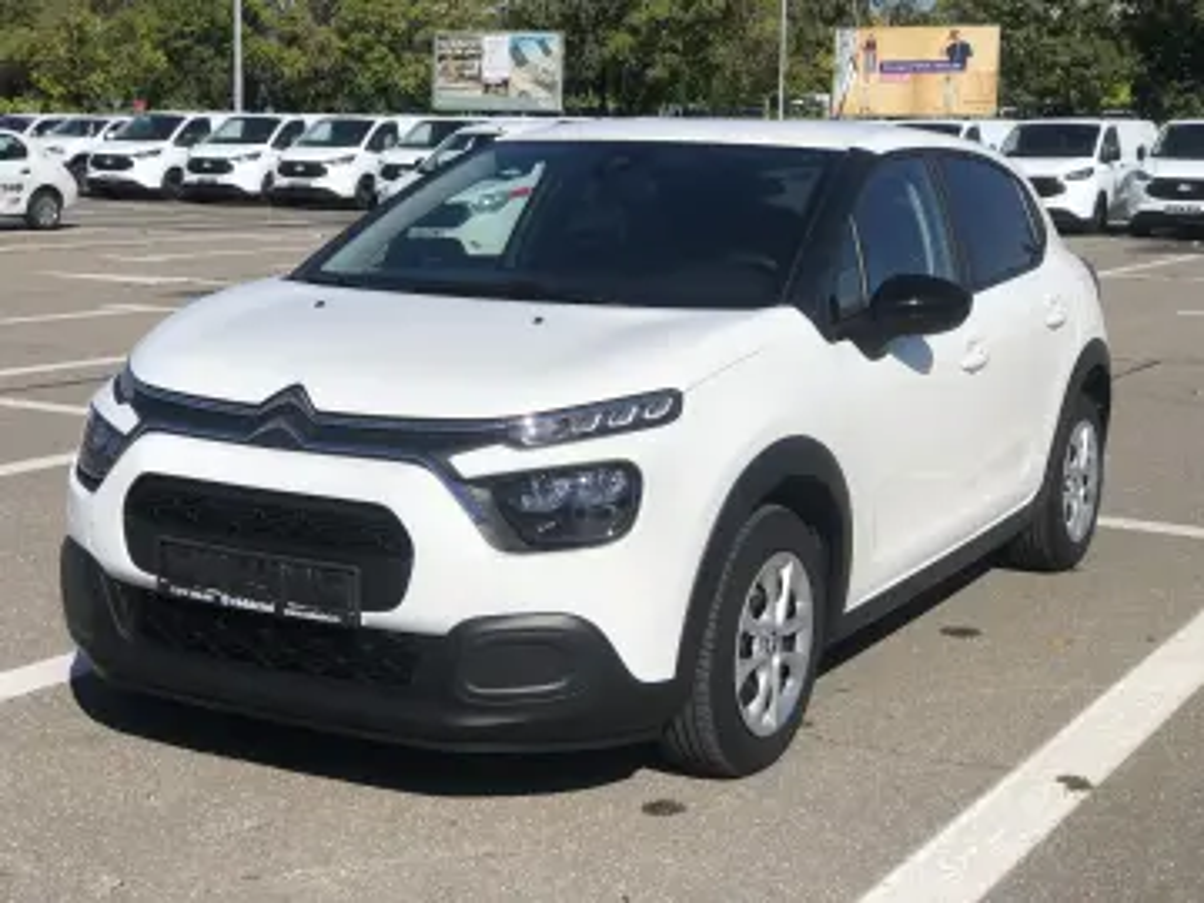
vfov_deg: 25.7
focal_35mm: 57
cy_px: 452
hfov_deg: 33.8
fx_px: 1983
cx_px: 602
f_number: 2.8
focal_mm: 6.6
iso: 20
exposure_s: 1/1919
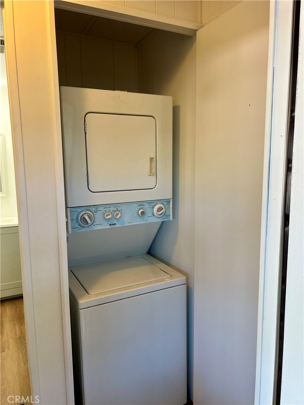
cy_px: 202
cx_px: 152
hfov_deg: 53.1
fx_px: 304
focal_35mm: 26
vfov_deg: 67.3
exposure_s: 1/120
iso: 80
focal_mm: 5.7
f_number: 1.5
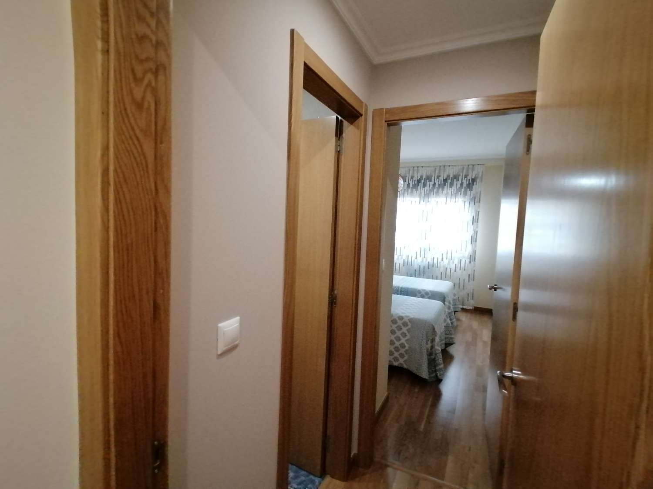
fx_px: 321
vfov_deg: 74.7
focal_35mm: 17
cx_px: 326
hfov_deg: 91.0
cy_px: 244
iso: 1000
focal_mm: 2.84
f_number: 2.4
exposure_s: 1/100
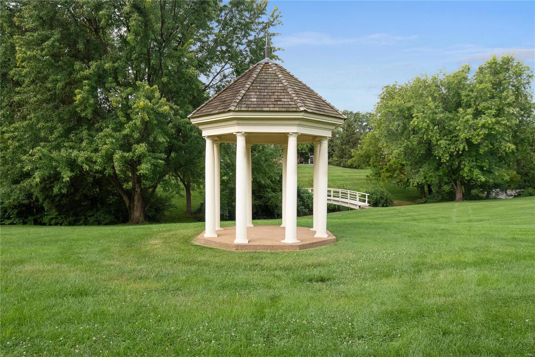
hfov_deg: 69.4
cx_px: 268
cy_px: 178
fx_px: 386
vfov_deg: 49.5
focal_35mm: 26
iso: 400
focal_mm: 13
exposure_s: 1/400
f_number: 8
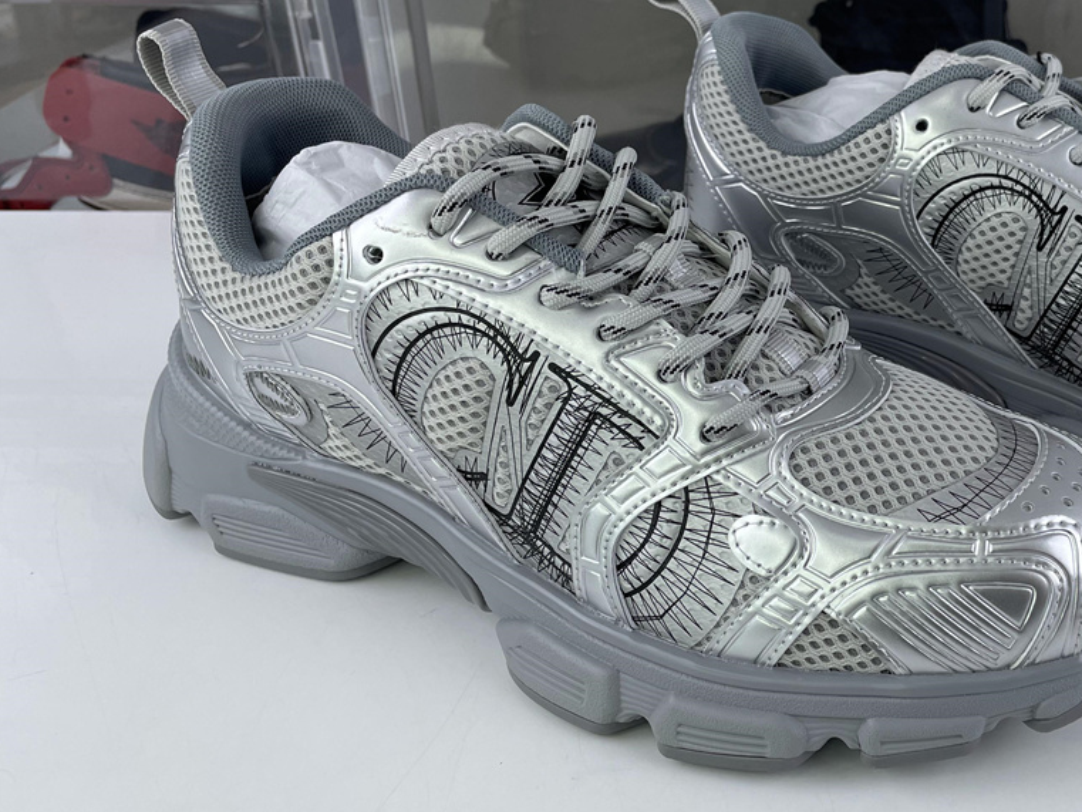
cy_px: 354
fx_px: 1282
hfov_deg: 43.9
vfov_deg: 35.1
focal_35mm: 41
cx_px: 845
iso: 32
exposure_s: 1/270
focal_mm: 4.2
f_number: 1.6
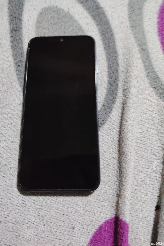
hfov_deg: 51.3
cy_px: 123
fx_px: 171
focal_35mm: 25
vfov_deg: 71.5
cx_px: 78
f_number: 1.75
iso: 3808
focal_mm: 5.25
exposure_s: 1/20
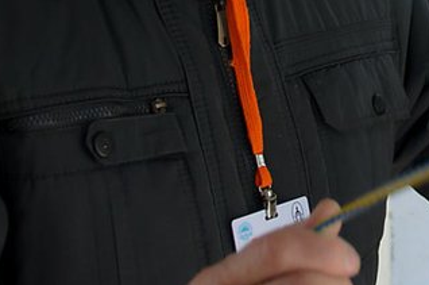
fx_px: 1380
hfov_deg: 17.4
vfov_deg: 11.5
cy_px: -60
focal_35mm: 116
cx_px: 403
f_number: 5.6
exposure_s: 1/160
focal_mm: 24
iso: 200
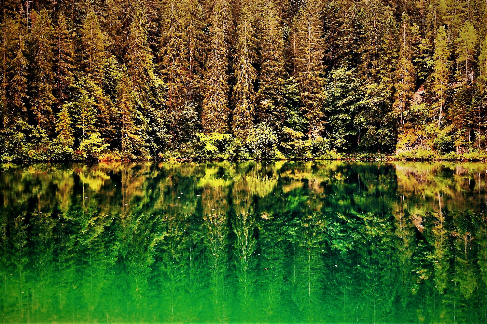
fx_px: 1115
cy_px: 162
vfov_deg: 16.5
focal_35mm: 82
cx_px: 244
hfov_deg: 24.6
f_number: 4.5
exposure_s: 1/80
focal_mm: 55
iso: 400
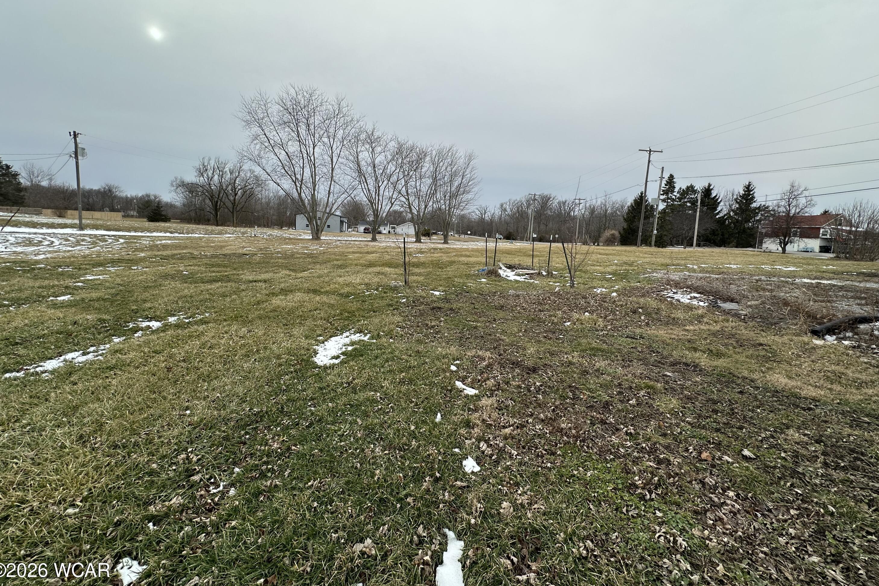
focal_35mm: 15
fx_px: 366
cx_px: 443
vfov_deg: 77.1
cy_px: 262
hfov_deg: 100.4
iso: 40
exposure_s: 1/596
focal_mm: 2.22
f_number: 2.2
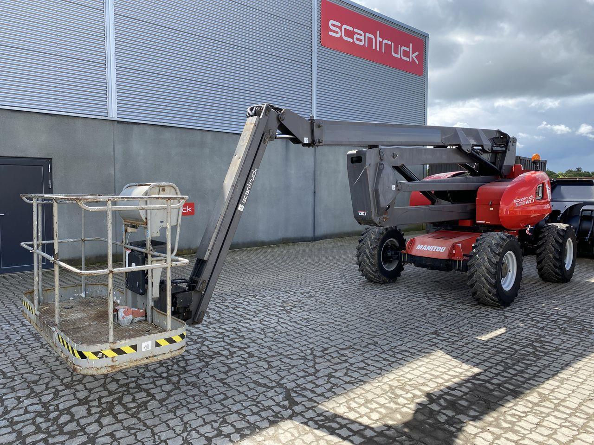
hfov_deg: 67.3
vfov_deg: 53.1
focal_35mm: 26
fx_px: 446
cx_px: 297
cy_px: 222
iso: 32
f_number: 1.8
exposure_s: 1/858
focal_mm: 4.25
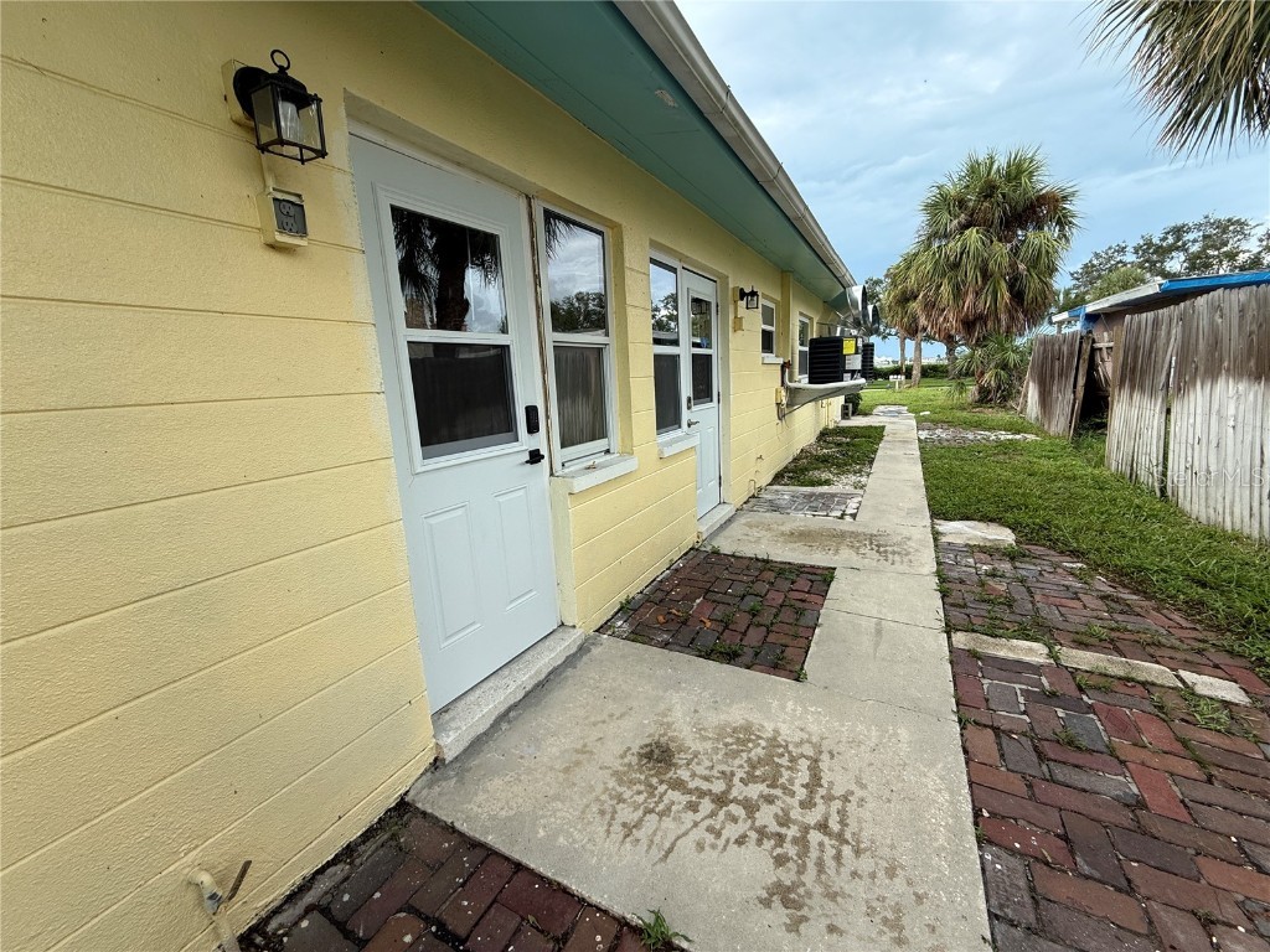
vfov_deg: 85.7
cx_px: 635
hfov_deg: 102.1
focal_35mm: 14
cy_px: 476
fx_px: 514
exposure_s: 1/585
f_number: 2.2
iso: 50
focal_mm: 2.22
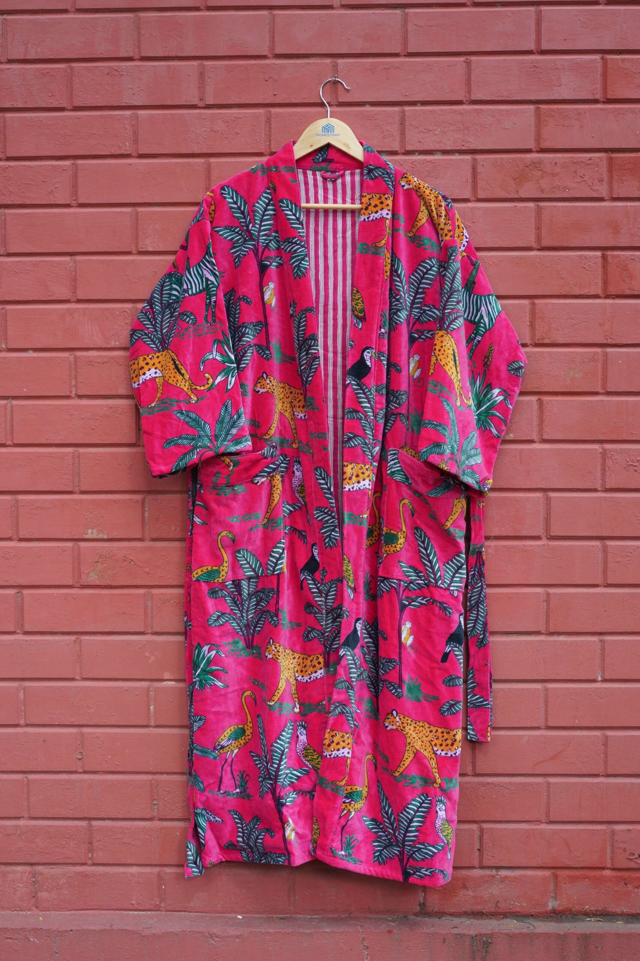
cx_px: 320
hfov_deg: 27.0
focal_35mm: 50
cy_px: 480
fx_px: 1333
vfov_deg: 39.6
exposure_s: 1/125
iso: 500
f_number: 5
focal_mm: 50
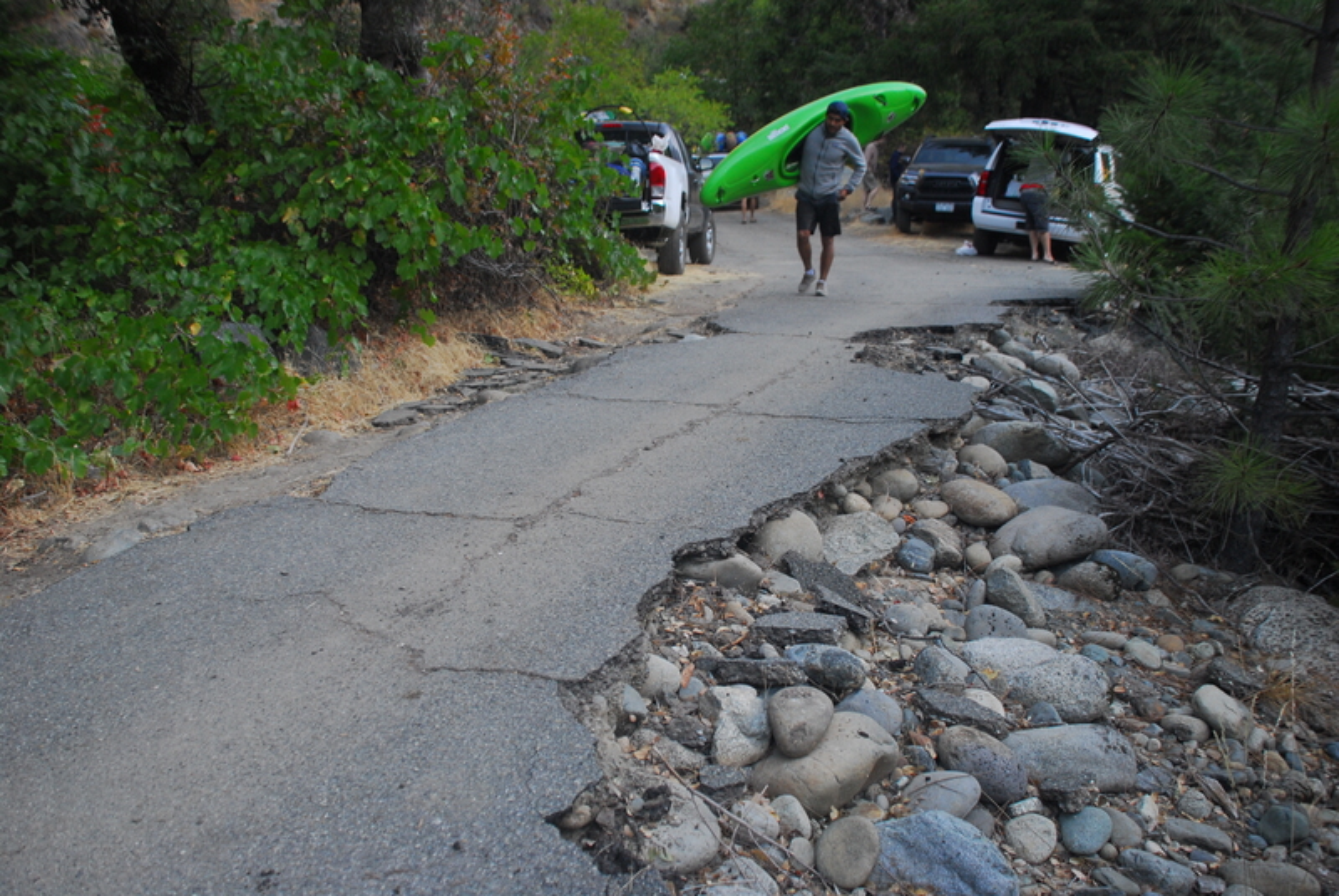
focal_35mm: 33
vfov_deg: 40.0
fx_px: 1229
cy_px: 448
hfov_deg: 57.2
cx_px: 670
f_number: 3.8
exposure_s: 1/200
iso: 320
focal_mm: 22
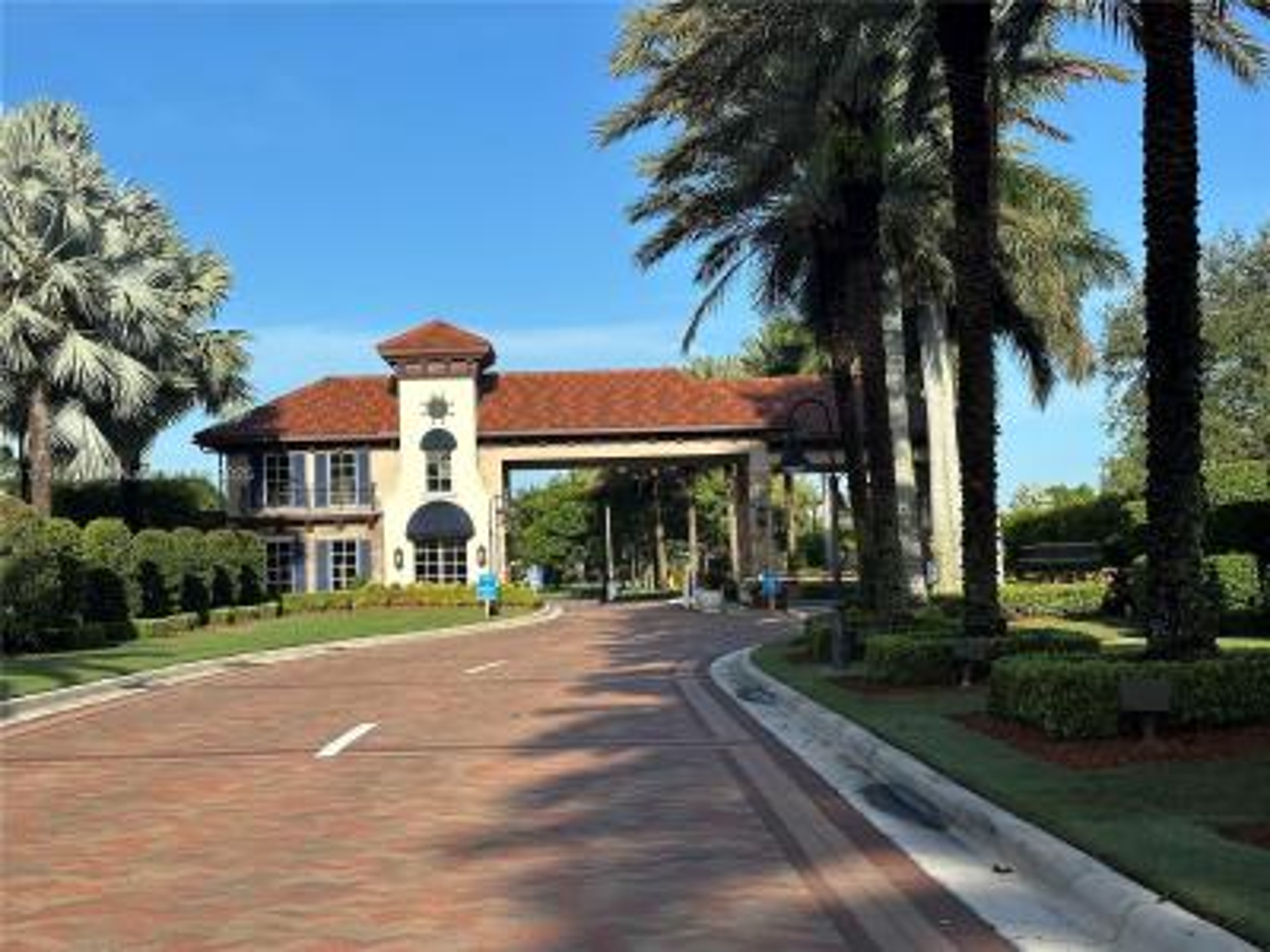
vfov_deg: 30.3
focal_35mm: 48
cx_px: 635
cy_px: 476
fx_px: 1761
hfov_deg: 39.7
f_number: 1.78
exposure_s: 1/3257
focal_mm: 6.86
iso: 64
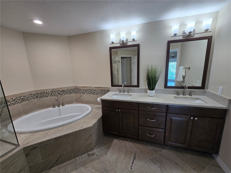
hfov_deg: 106.2
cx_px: 116
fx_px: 87
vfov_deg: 89.9
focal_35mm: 13
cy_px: 86
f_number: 2.2
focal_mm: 2.2
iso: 100
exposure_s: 1/60
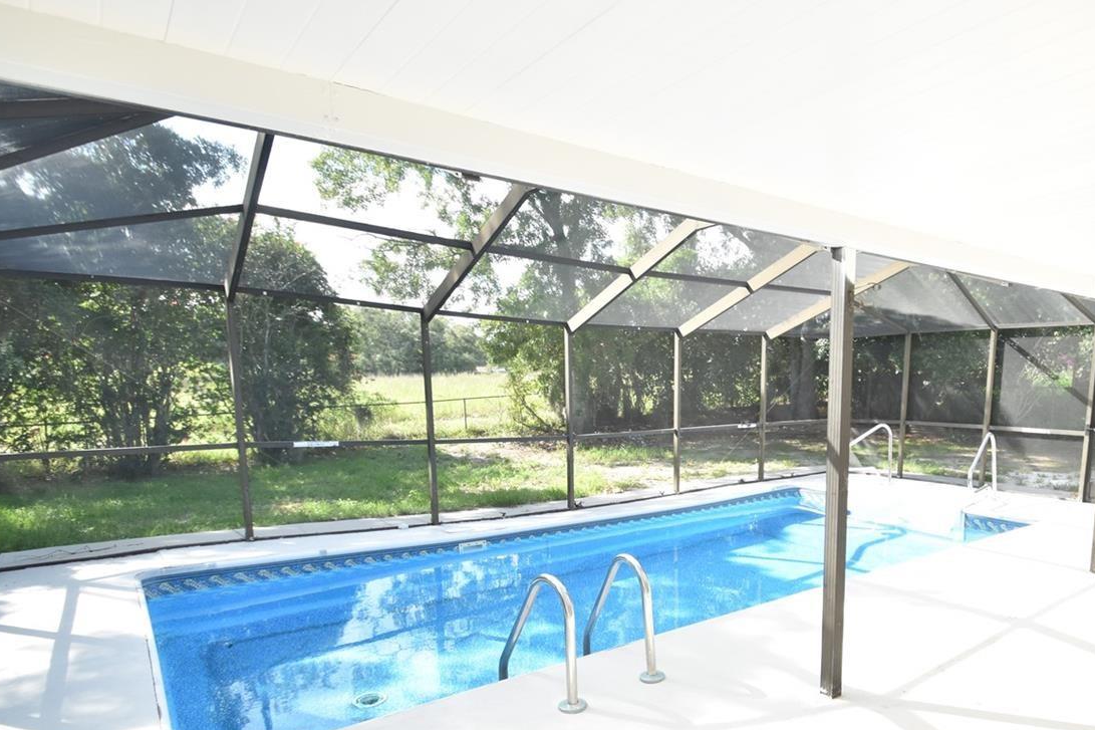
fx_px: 669
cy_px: 471
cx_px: 746
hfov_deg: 75.7
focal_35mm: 22
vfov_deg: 56.3
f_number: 7.1
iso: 400
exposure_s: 1/200
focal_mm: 10
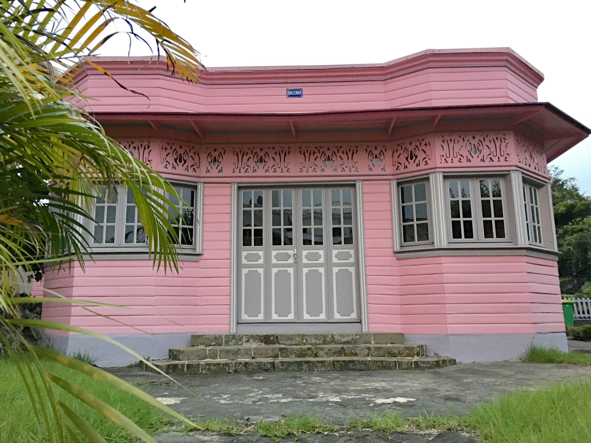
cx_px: 296
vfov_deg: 48.2
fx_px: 495
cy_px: 222
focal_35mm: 29
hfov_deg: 61.7
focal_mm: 4.15
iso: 100
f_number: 2.2
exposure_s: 1/8
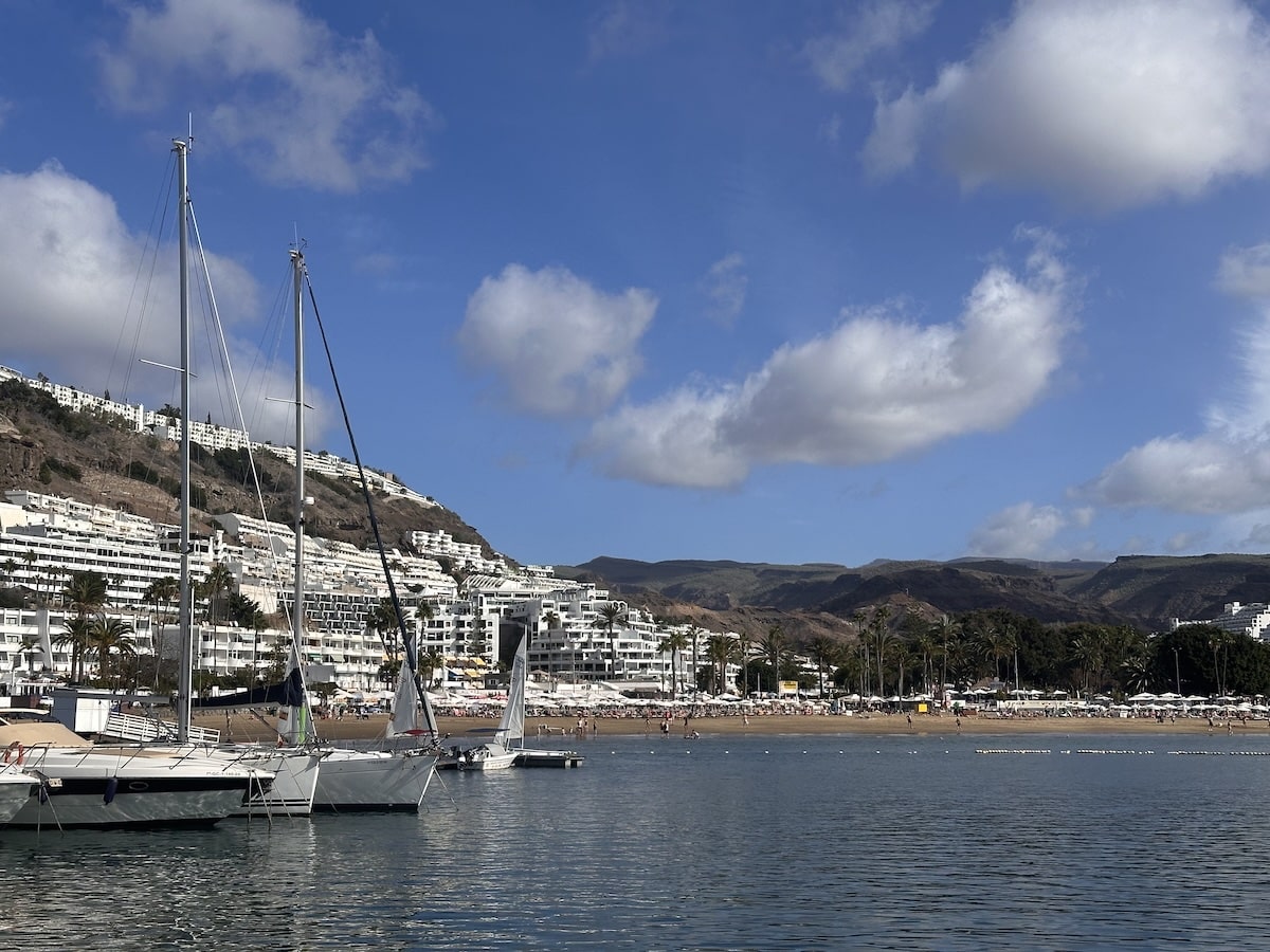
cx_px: 635
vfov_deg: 30.3
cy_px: 476
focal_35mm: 48
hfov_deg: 39.7
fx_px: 1761
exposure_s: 1/6211
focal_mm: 6.86
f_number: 1.78
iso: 64
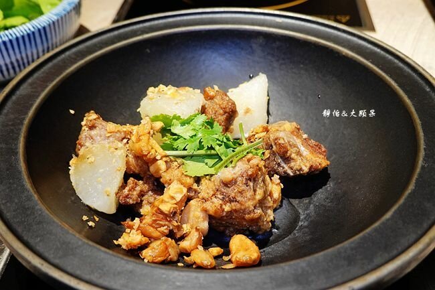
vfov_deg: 32.6
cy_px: 145
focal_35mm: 41
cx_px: 218
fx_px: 495
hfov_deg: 47.4
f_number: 4
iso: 320
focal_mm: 15.28
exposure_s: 1/50
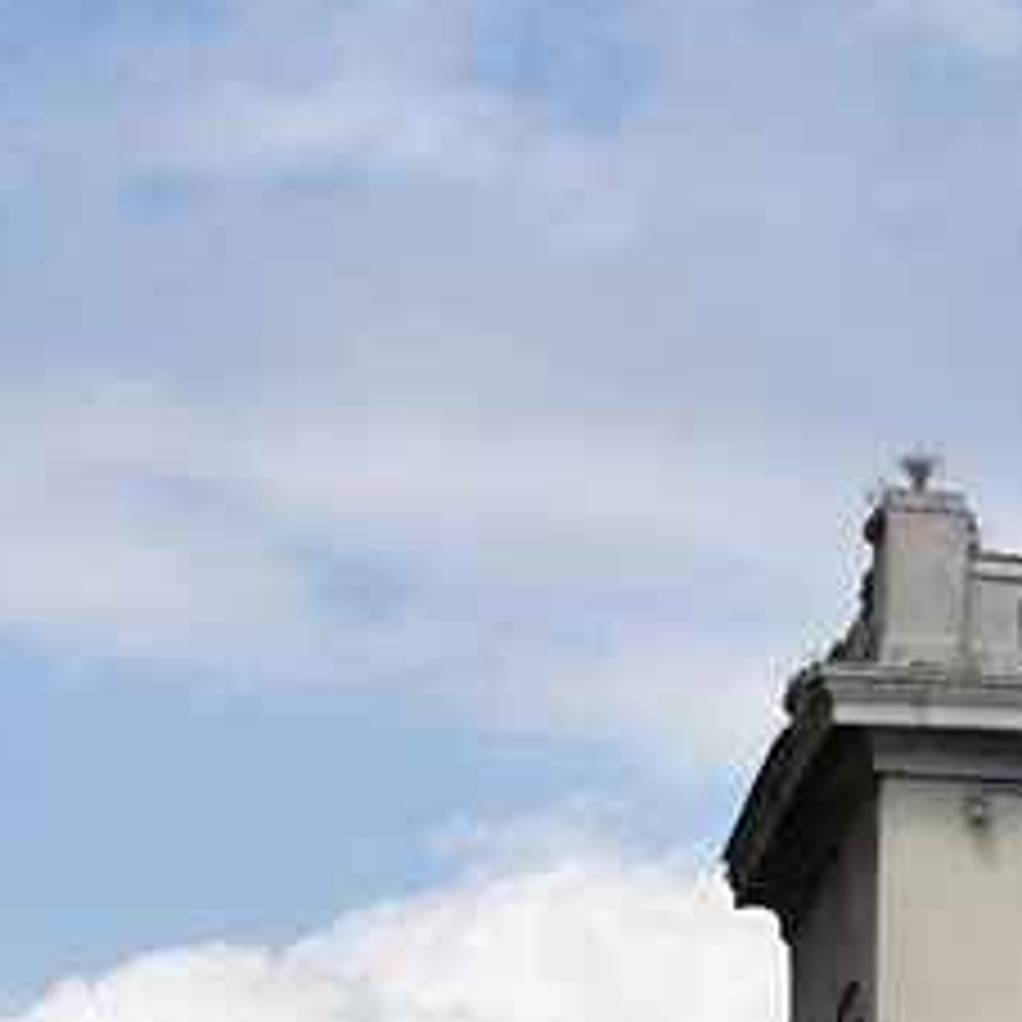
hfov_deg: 12.5
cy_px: 1342
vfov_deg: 12.5
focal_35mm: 135
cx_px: 1378
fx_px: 4509
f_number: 8
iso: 400
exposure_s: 1/2000
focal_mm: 20
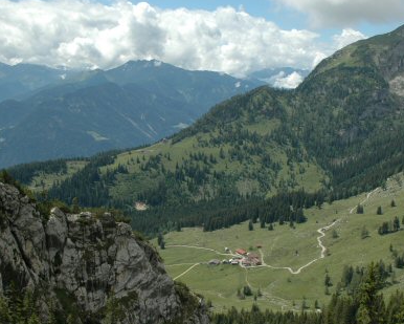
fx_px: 610
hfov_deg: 36.5
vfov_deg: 29.7
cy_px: 170
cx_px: 243
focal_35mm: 51
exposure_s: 1/320
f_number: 10
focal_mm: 28
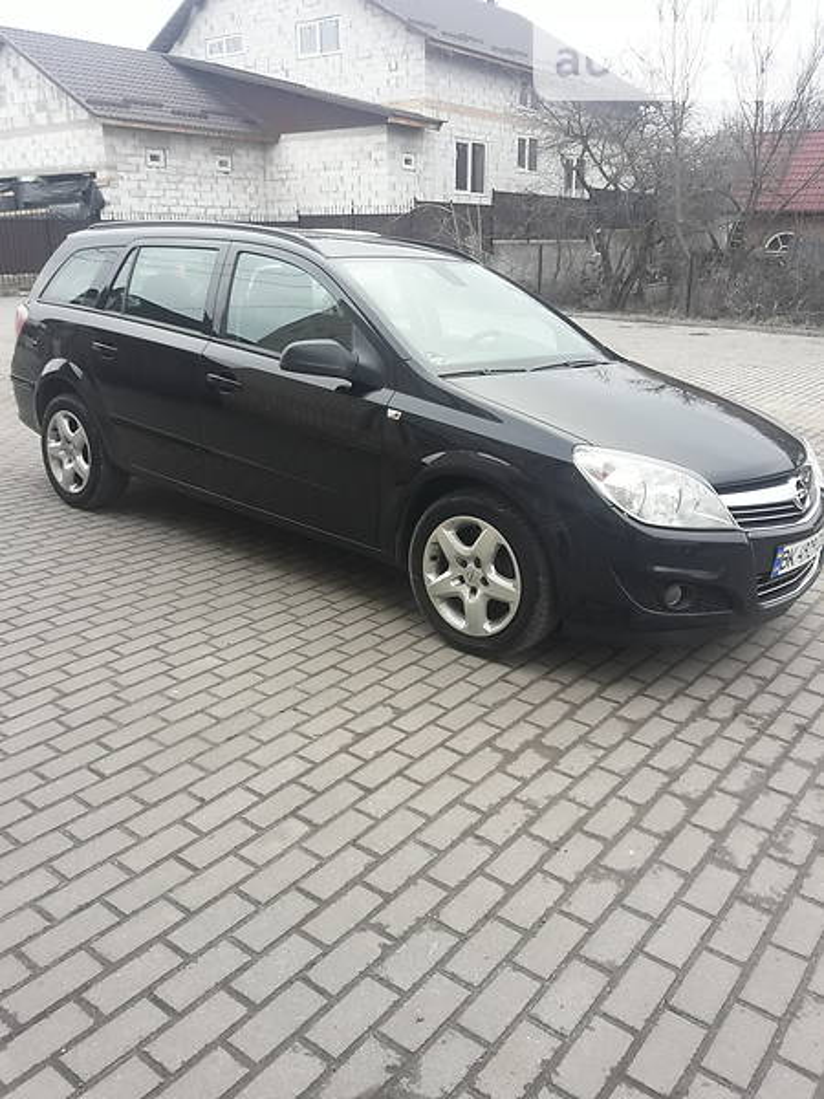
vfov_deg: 63.4
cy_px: 550
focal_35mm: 28
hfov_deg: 49.7
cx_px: 412
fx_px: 889
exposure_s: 1/319
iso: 40
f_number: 1.9
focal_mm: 3.7
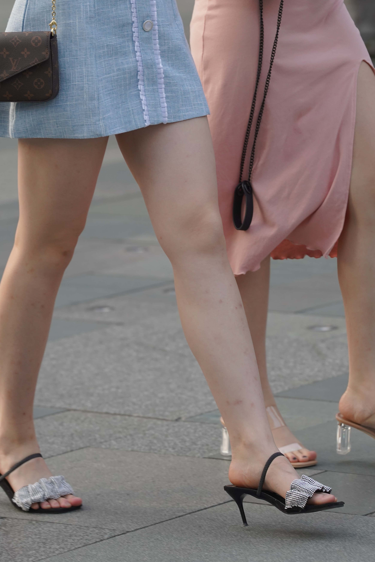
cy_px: 59
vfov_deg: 8.4
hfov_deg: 5.6
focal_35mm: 245
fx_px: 3828
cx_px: 129
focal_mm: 135
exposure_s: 1/500
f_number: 4
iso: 500
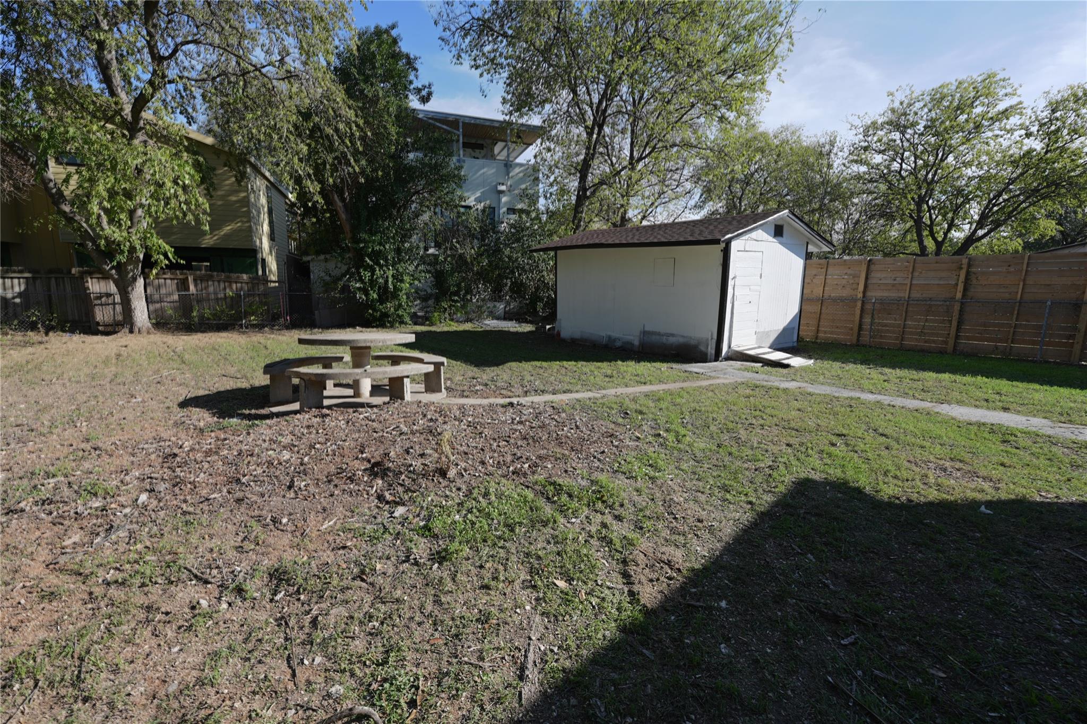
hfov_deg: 98.5
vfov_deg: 75.5
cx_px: 544
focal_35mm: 16
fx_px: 468
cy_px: 362
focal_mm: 15.5
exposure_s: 1/100
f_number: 7.1
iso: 40
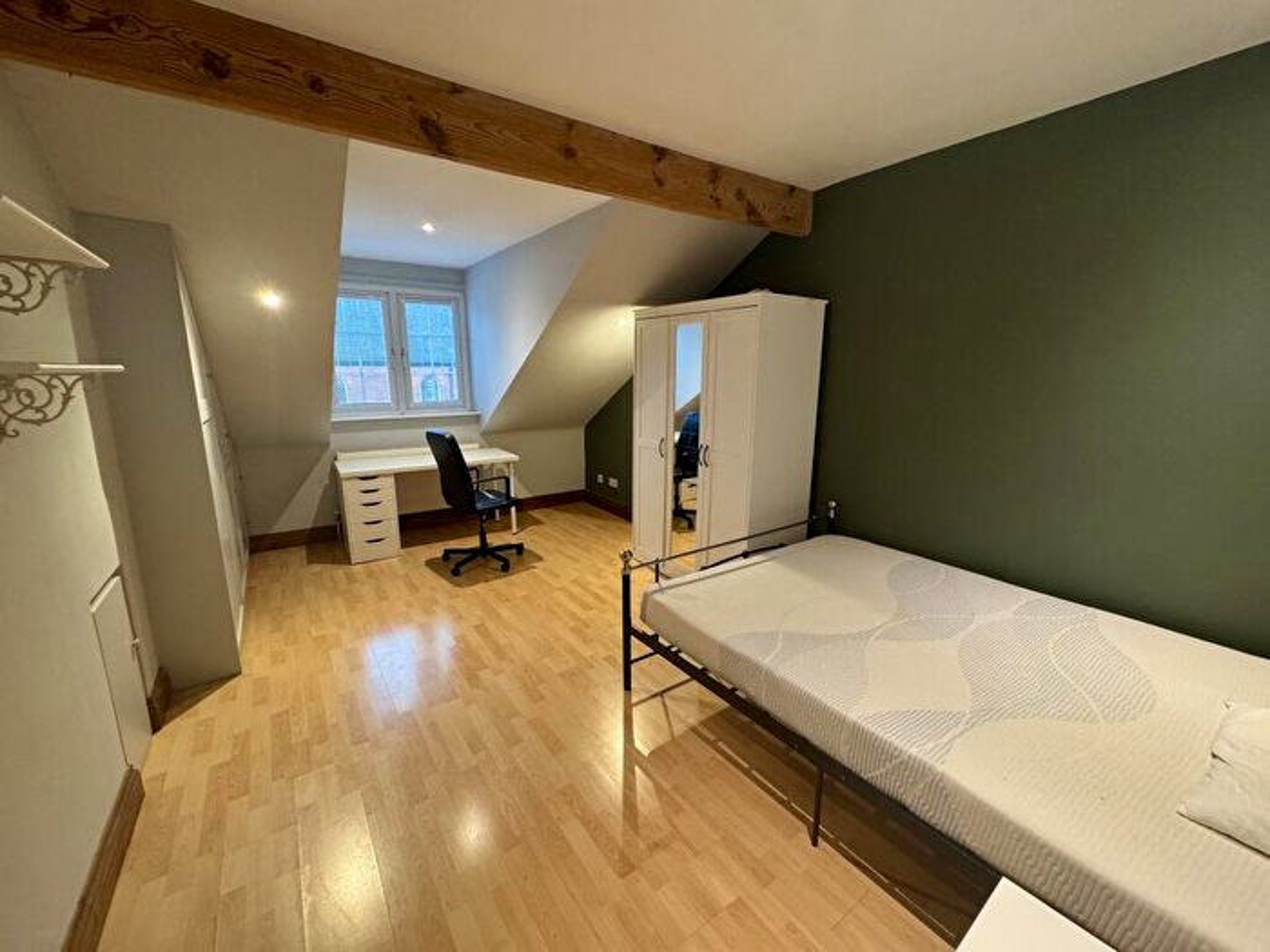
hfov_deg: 102.1
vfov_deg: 85.7
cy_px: 476
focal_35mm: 14
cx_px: 635
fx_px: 514
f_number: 2.2
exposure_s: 1/50
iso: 250
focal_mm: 2.22
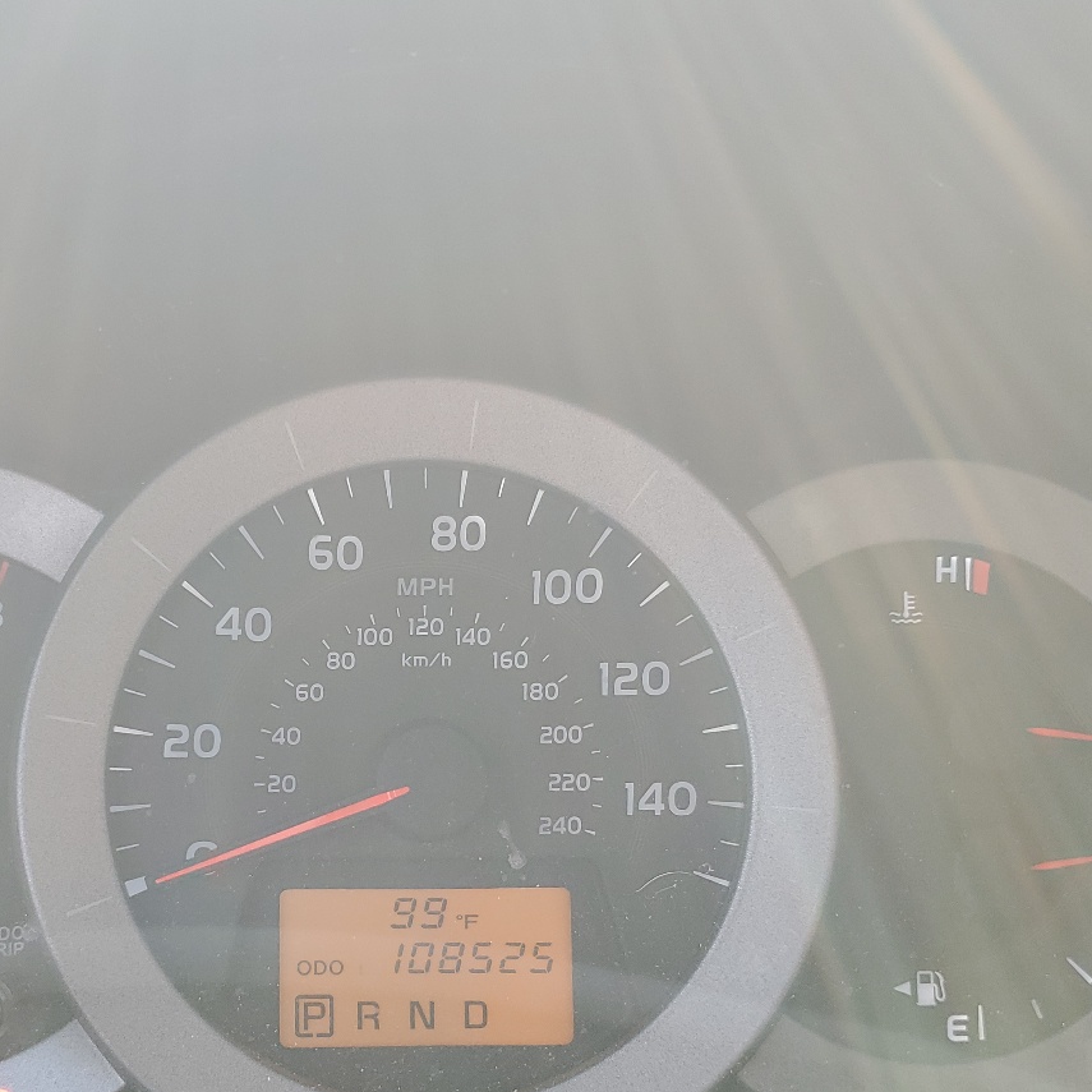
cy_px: 705
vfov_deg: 38.8
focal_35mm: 43
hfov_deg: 38.6
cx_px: 337
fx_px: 1535
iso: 50
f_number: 1.5
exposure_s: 1/133
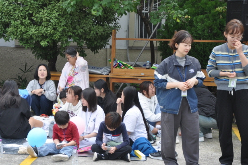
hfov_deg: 23.2
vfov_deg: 15.5
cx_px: 98
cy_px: 103
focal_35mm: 88
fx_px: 603
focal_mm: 45
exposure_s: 1/160
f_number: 6.3
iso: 200
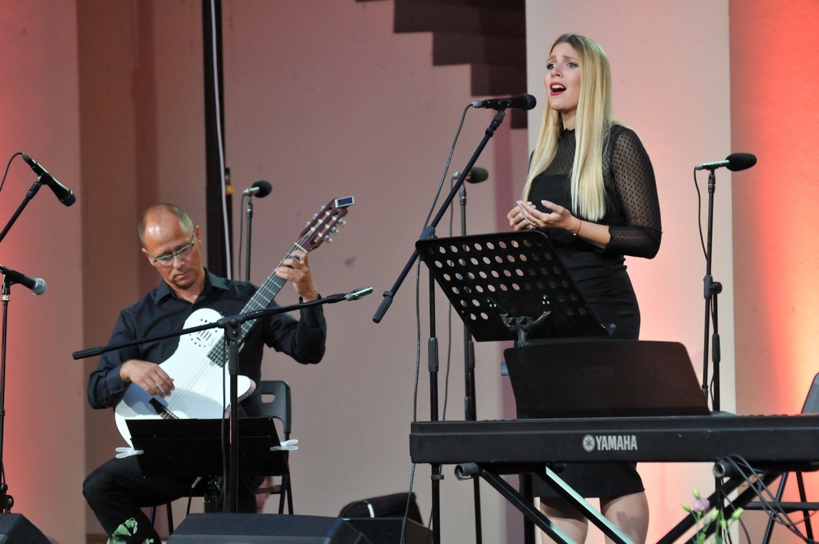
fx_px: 3476
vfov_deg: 8.9
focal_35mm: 153
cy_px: 272
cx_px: 410
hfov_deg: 13.4
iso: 1100
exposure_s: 1/60
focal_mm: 102
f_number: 4.5
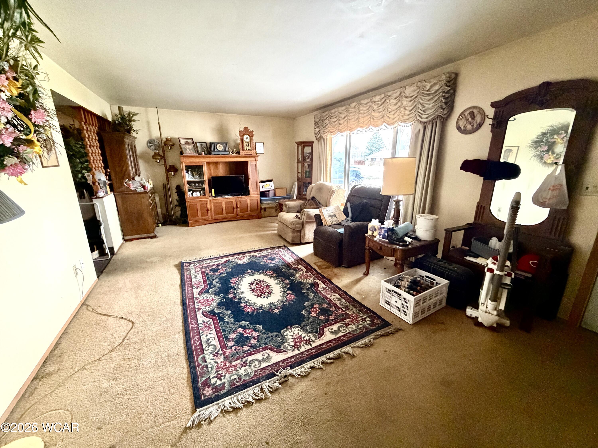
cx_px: 299
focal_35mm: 14
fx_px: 242
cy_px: 224
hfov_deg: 102.1
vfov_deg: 85.7
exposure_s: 1/60
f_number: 2.2
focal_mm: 2.22
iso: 800
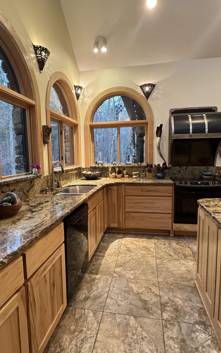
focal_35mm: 19
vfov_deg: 88.0
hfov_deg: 62.2
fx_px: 183
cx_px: 110
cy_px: 179
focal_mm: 1.57
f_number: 1.8
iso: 500
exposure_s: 1/60
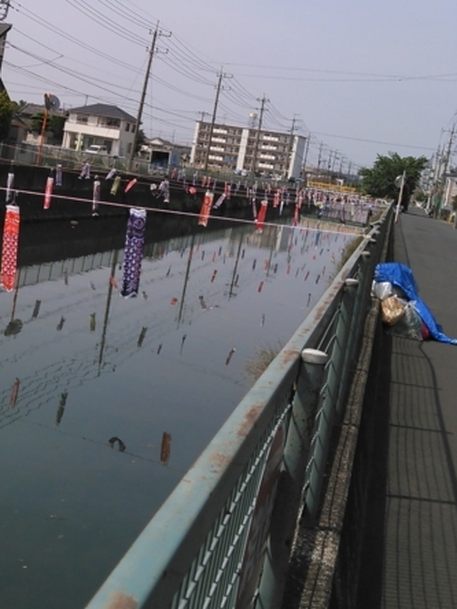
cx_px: 74
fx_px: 951
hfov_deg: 26.4
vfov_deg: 34.8
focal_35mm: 54
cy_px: 156
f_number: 2.4
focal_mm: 4
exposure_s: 1/1567
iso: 100
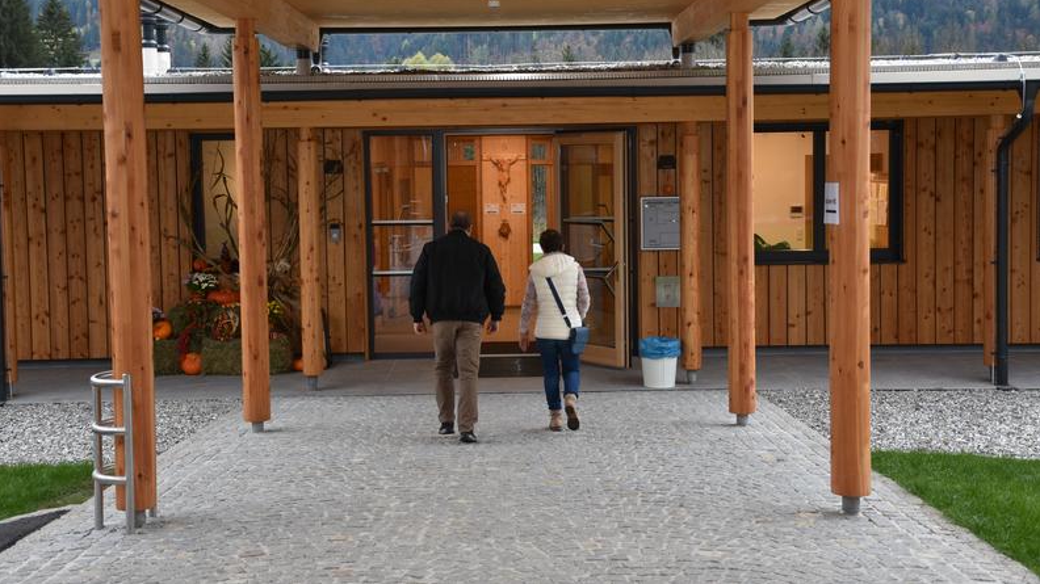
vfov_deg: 22.2
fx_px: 1489
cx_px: 521
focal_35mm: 54
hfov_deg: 38.5
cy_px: 238
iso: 200
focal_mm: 34
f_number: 4.2
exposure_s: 1/60
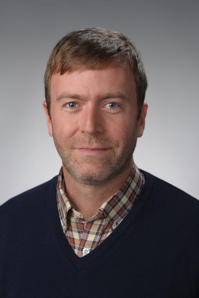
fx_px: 871
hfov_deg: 13.0
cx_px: 100
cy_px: 149
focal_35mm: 105
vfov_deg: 19.5
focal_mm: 105
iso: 320
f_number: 8
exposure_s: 1/160
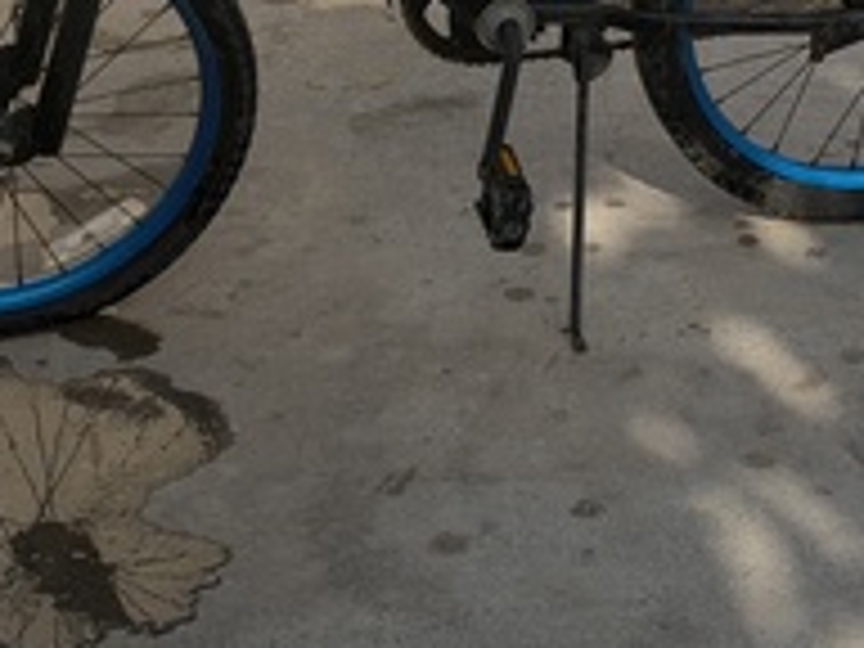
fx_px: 2845
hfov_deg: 17.3
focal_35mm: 114
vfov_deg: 12.8
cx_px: 349
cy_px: -65
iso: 64
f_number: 1.78
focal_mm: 6.76
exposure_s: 1/6536
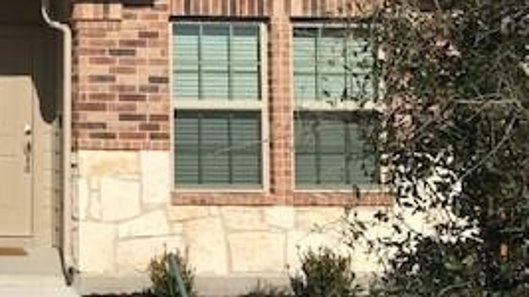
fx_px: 1024
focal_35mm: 73
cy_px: 26
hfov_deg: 26.4
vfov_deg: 16.3
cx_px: -71
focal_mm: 3.99
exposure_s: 1/5650
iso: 20
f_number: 1.8
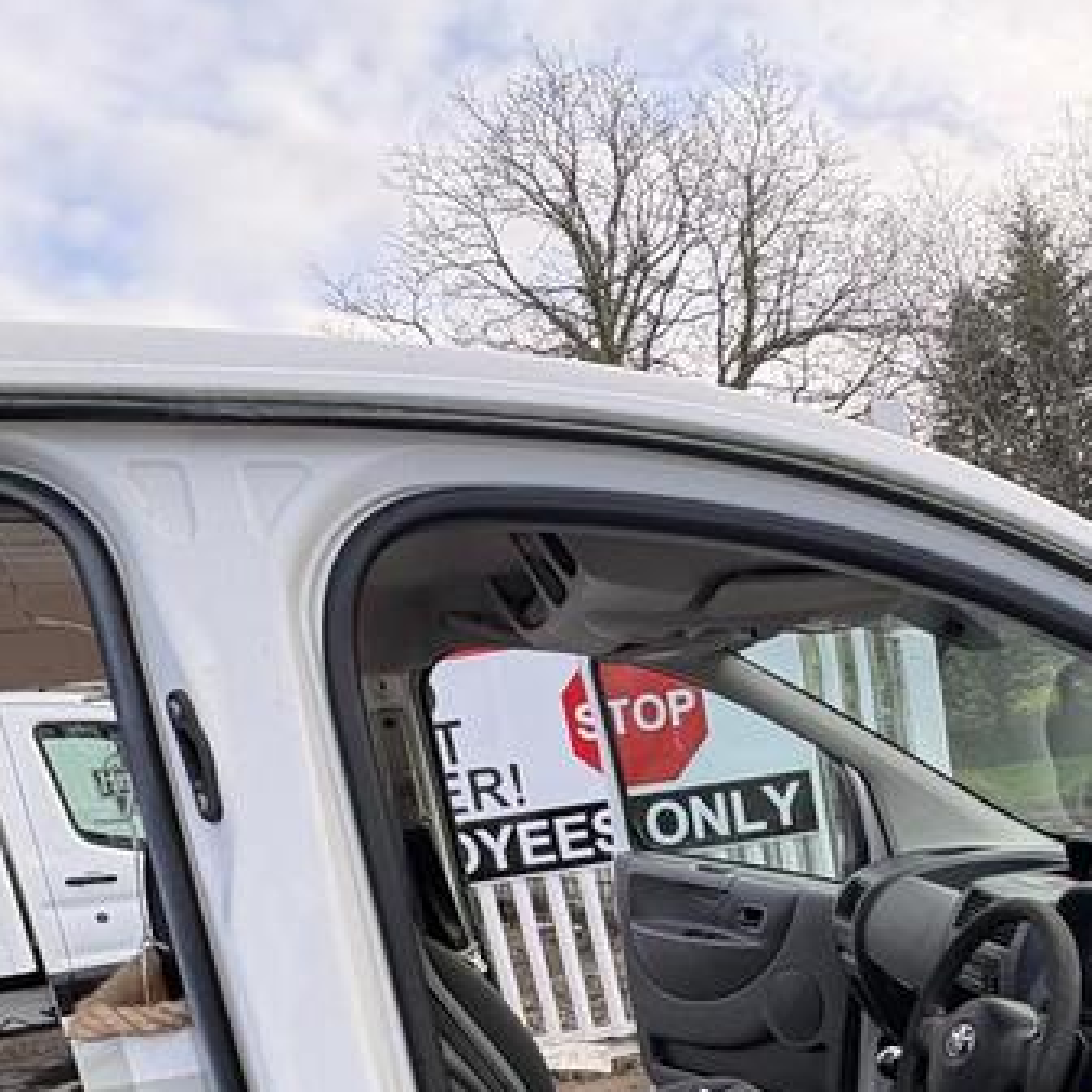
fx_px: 1178
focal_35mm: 33
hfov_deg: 47.9
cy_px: 1027
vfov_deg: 44.2
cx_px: 819
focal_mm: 2.22
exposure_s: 1/257
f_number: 2.2
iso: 64
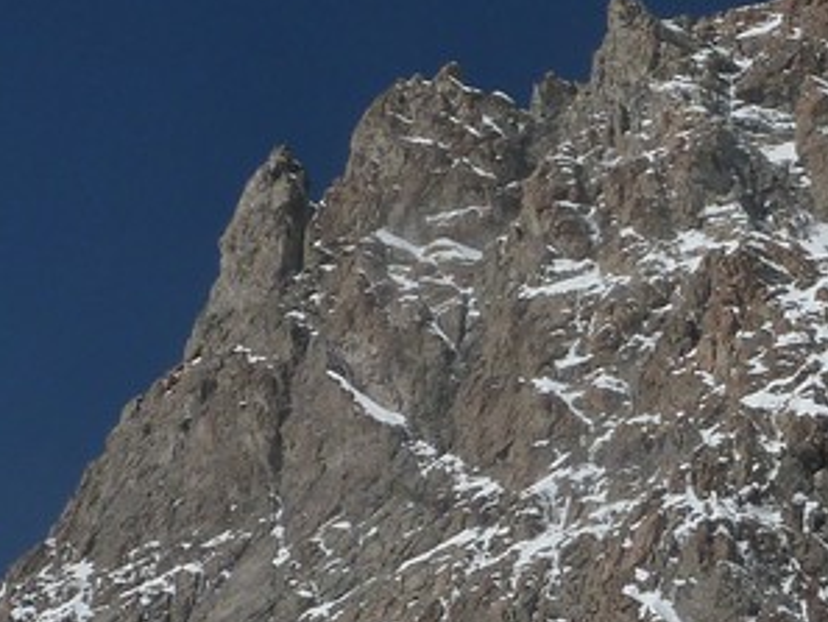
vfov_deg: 15.4
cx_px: 680
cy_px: 406
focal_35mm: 96
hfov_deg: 20.2
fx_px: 2297
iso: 125
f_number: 6.3
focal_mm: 5.3
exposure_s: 1/1000
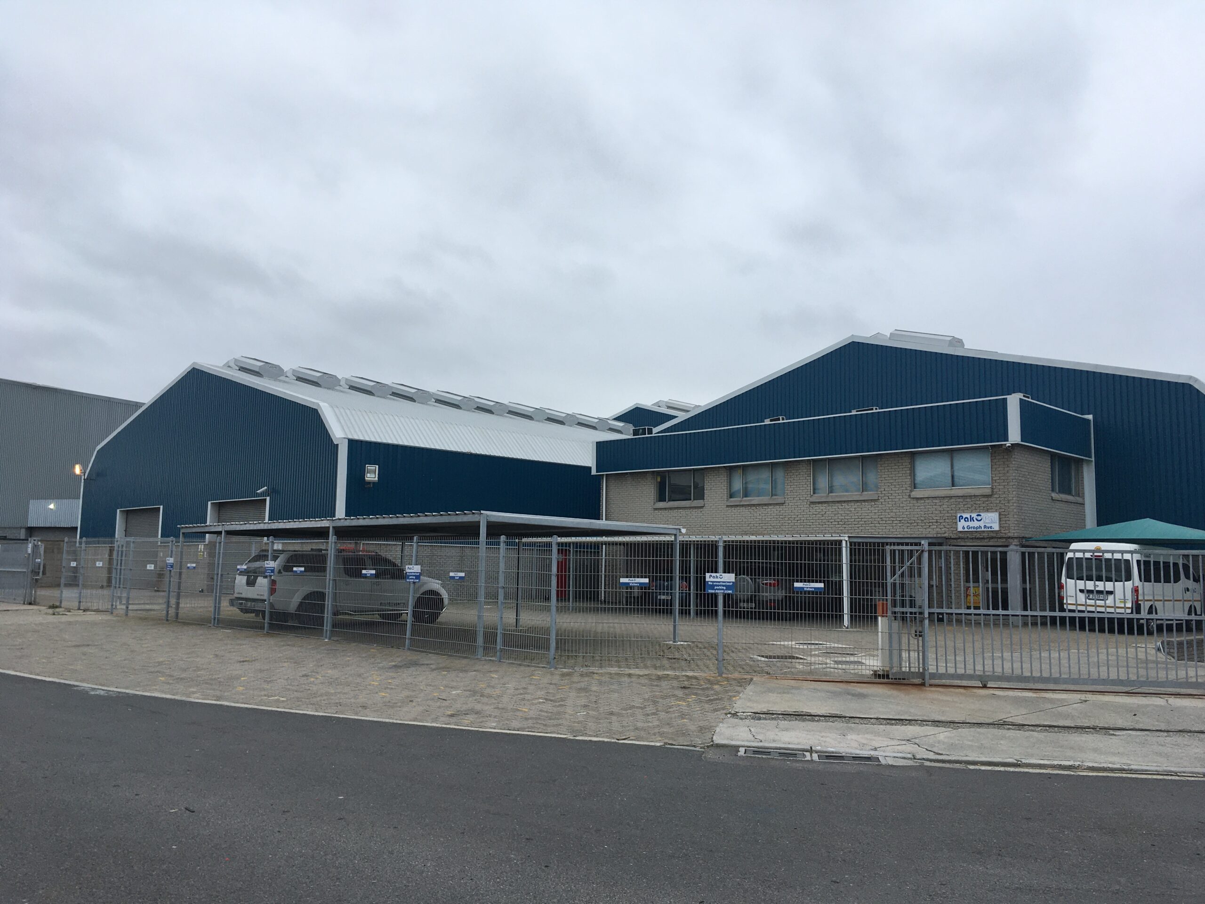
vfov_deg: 48.2
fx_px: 1010
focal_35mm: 29
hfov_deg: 61.7
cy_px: 452
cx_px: 602
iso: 25
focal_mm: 4.15
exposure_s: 1/442
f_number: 2.2
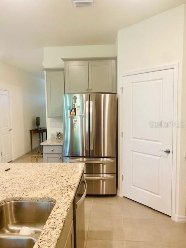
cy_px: 124
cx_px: 93
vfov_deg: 67.3
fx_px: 186
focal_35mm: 26
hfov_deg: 53.1
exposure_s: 1/60
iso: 125
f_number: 1.8
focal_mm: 4.25
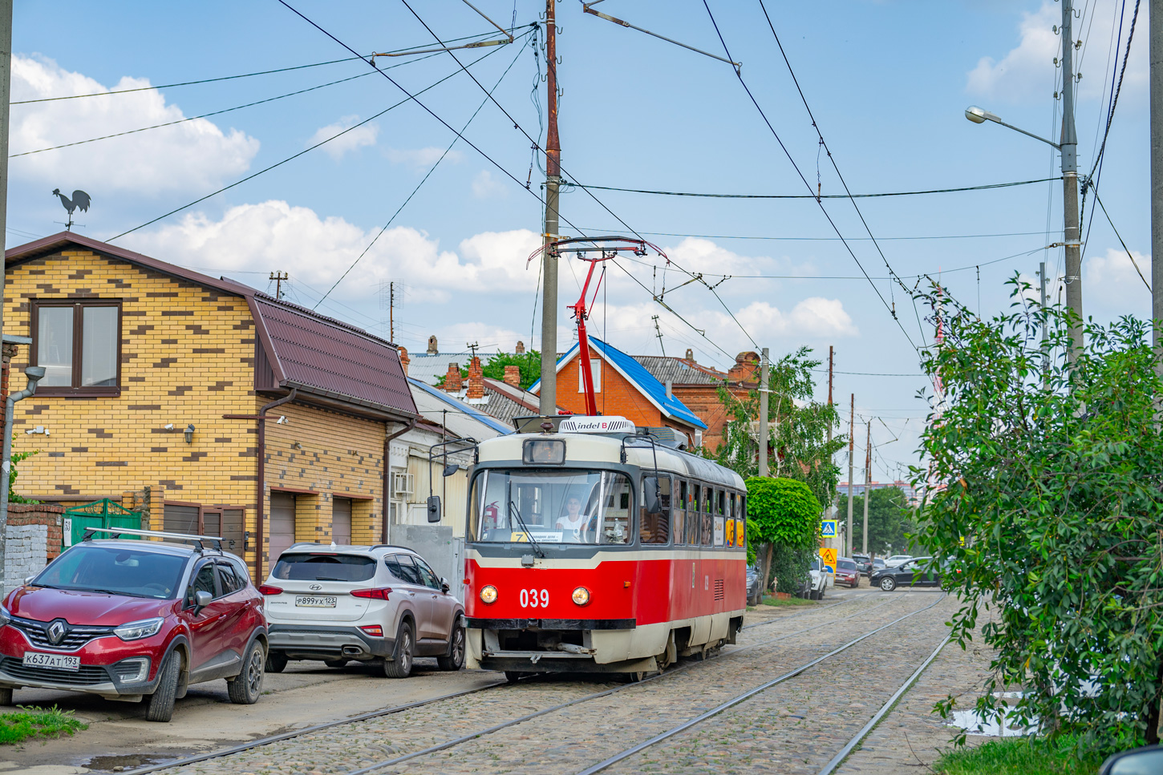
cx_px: 582
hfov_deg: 27.0
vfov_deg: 18.2
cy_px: 388
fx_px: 2423
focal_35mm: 75
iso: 100
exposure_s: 1/1000
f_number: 4
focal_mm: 75
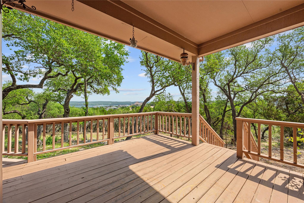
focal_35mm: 14
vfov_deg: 81.2
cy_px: 102
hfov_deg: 104.3
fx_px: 118
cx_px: 152
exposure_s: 1/250
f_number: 8
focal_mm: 14
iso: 250
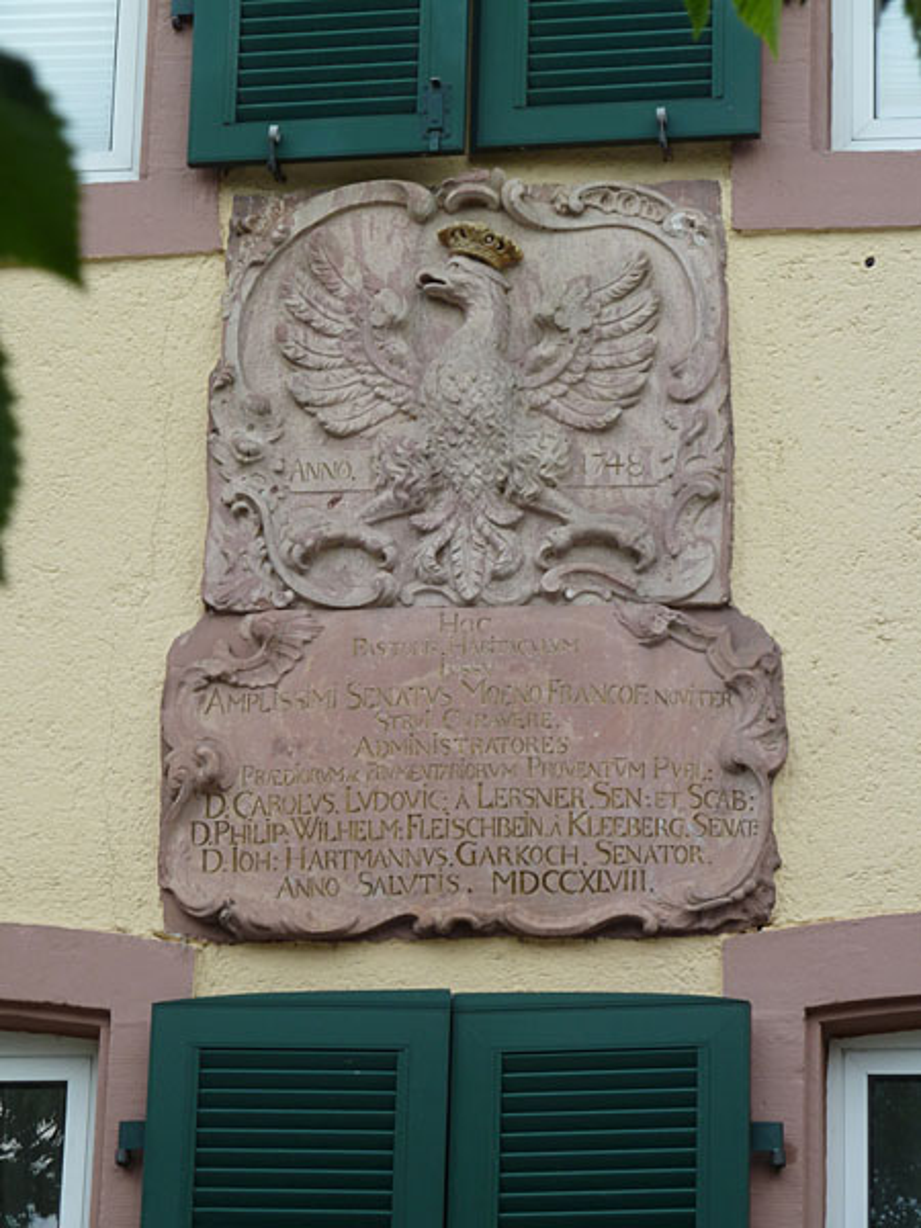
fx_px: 4541
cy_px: 614
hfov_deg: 11.6
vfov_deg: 15.4
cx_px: 460
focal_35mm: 128
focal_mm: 21
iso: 80
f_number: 4.4
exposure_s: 1/160
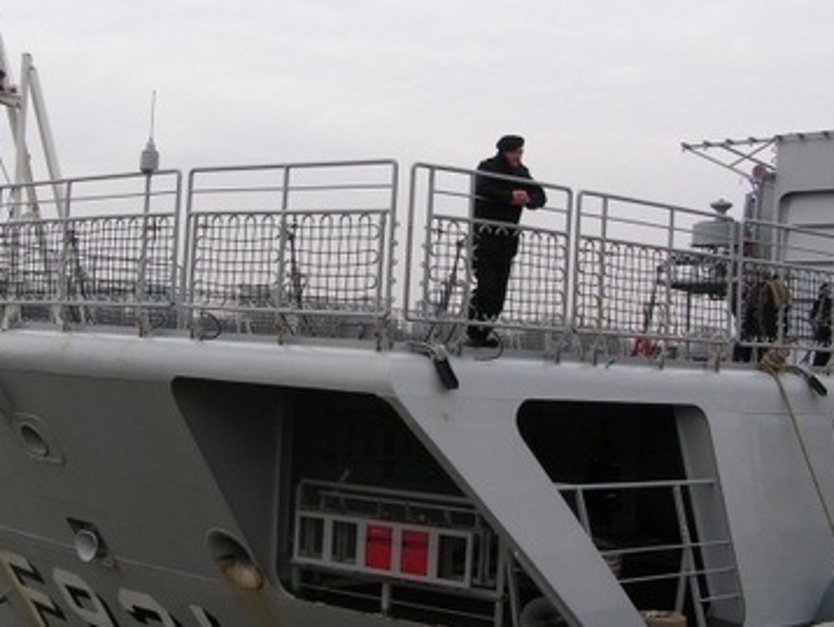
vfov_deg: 27.5
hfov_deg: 36.0
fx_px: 1278
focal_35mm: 53
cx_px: 326
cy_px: 246
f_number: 5.6
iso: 50
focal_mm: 6.3
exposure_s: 1/400
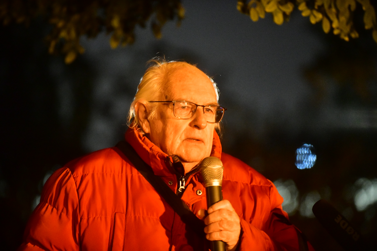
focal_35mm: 200
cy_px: 126
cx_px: 188
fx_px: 2094
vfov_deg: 6.9
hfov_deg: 10.3
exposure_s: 1/100
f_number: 2.8
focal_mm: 200
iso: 5600
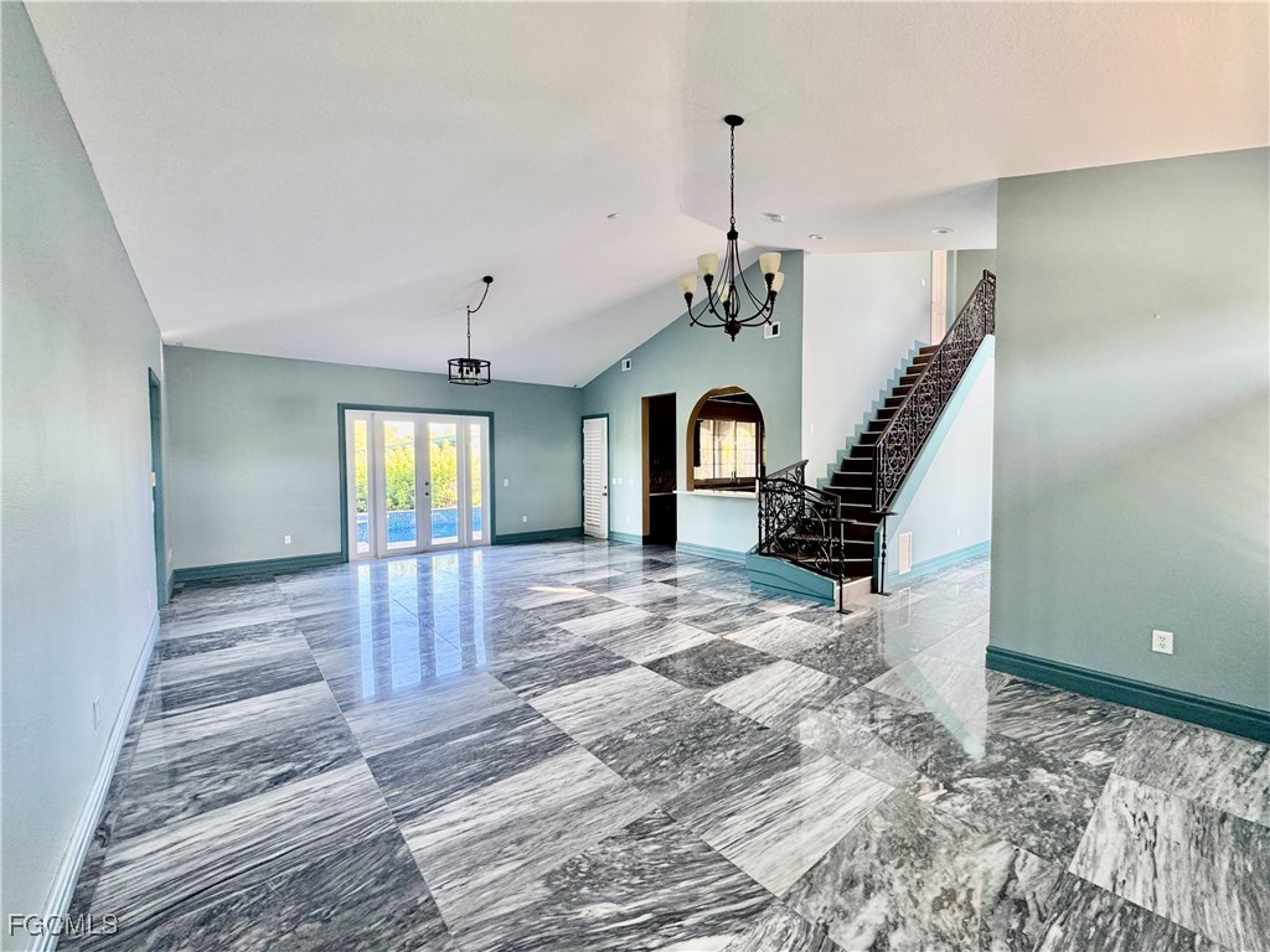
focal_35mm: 14
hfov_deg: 102.1
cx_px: 635
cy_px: 476
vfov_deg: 85.7
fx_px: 514
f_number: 2.2
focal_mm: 2.22
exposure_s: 1/120
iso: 200
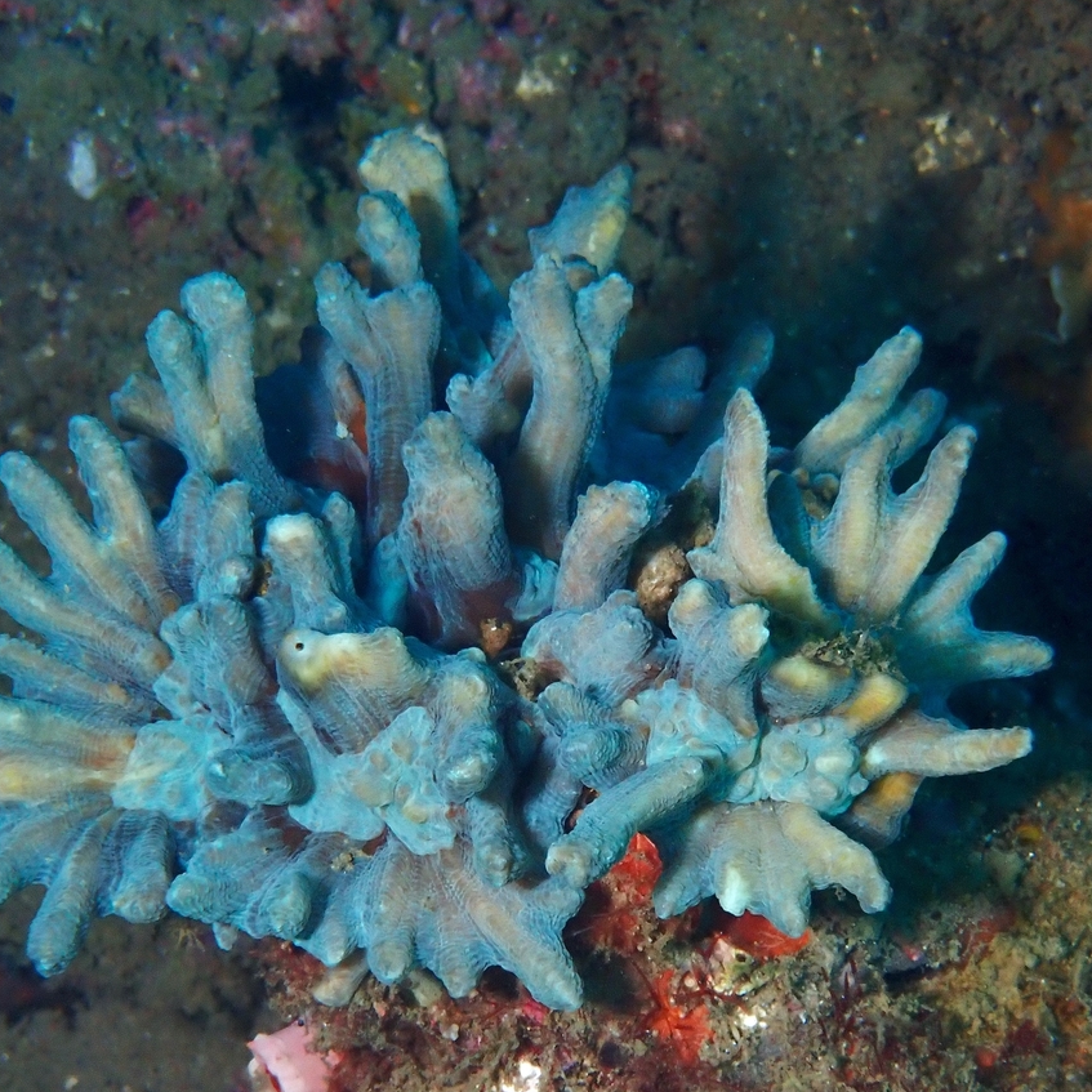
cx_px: 476
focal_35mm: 119
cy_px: 547
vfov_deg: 14.7
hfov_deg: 14.6
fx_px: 4247
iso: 200
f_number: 6.3
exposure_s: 1/200
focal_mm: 18
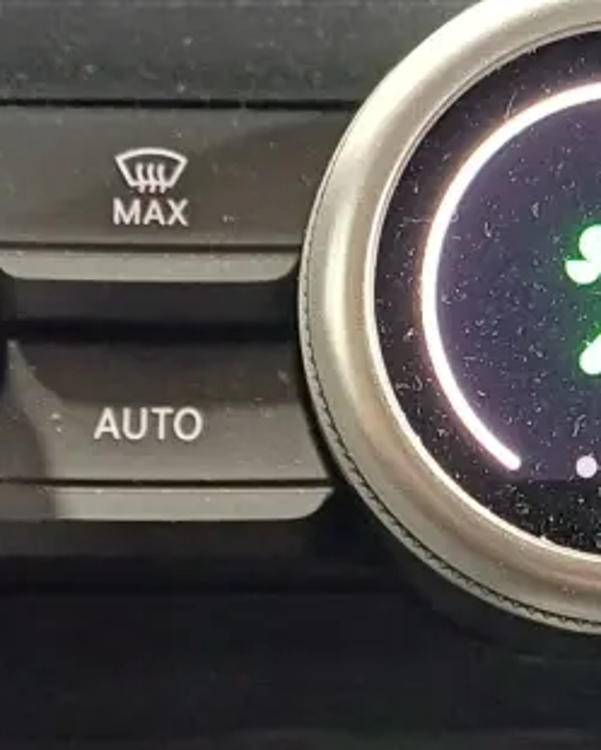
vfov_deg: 16.9
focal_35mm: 113
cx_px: 500
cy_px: 572
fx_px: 2511
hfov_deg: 13.6
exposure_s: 1/33.3
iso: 400
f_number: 1.8
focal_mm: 4.65
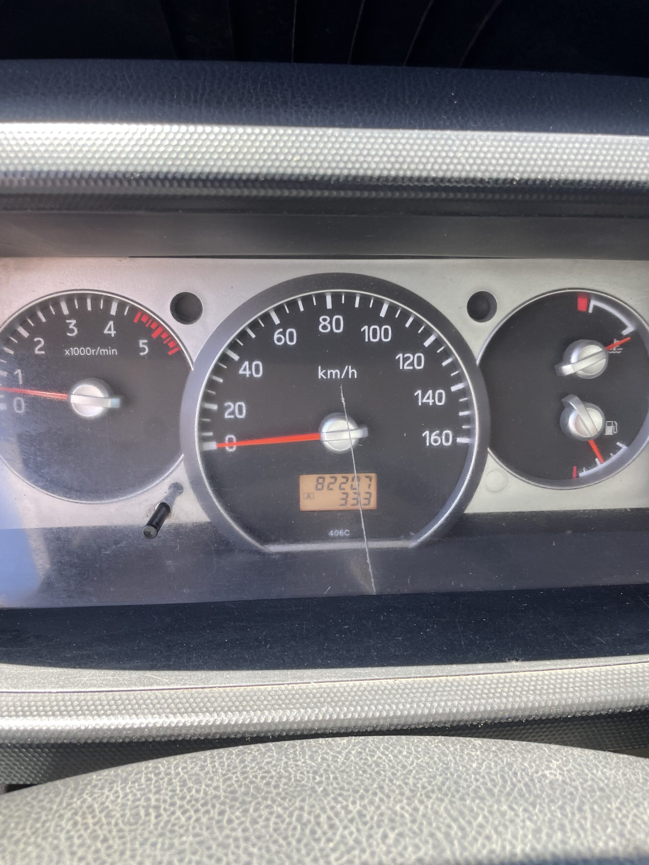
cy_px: 432
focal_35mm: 26
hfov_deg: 53.1
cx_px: 324
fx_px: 650
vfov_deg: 67.3
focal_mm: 4.2
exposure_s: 1/177
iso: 32
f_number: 1.6
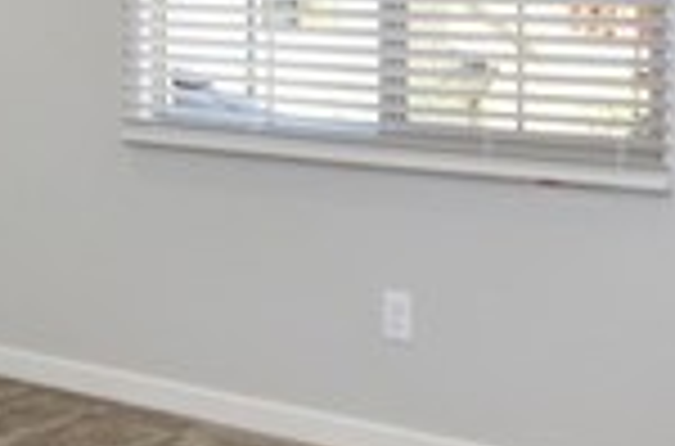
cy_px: -20
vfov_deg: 17.1
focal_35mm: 77
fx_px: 1439
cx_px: -27
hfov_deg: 24.9
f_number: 7.1
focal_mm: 12
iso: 400
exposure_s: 1/60
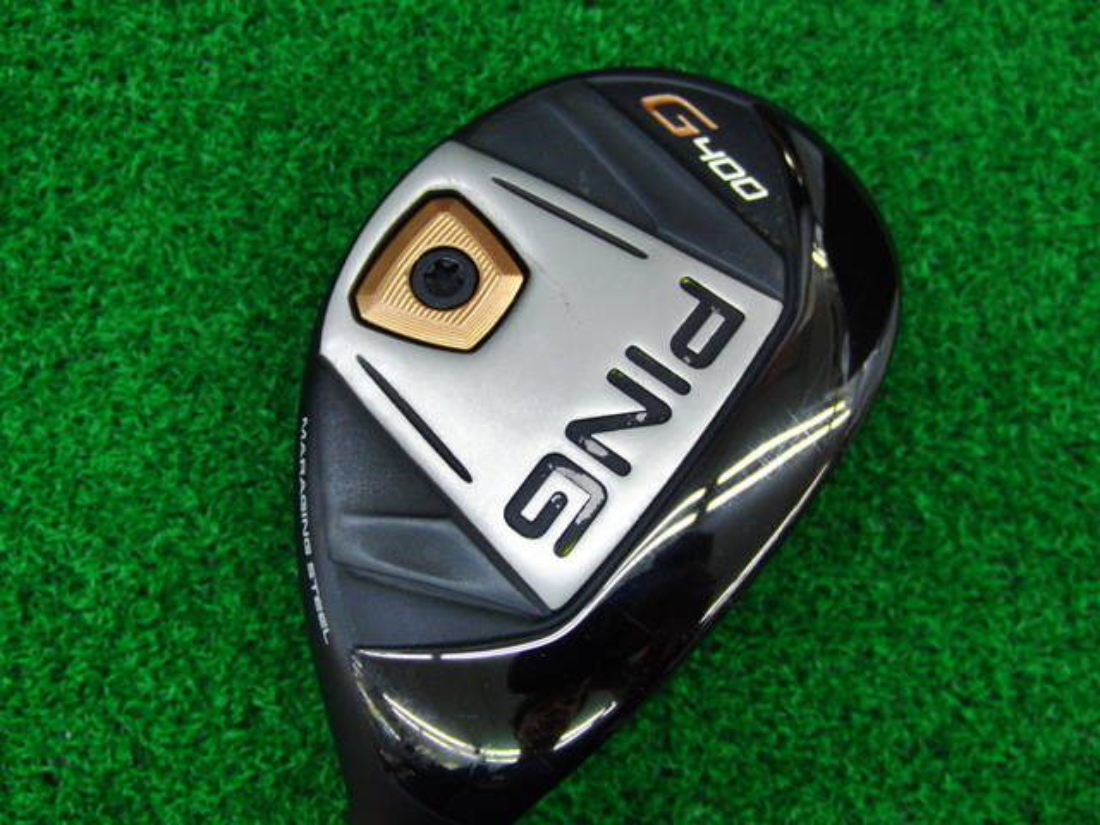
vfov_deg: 38.7
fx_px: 1176
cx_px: 550
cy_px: 412
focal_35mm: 37
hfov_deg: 50.1
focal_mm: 6.42
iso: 400
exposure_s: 1/60
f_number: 3.6
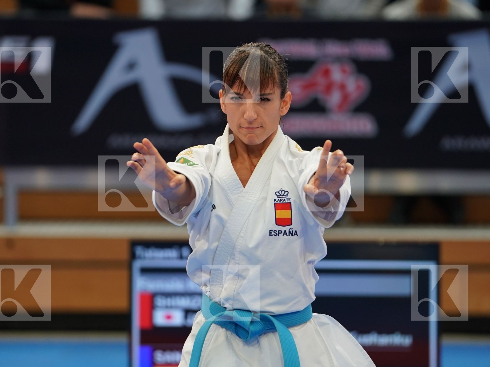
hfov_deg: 6.1
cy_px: 184
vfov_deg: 4.6
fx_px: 4614
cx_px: 231
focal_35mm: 326
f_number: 2.8
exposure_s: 1/500
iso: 800
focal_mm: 200
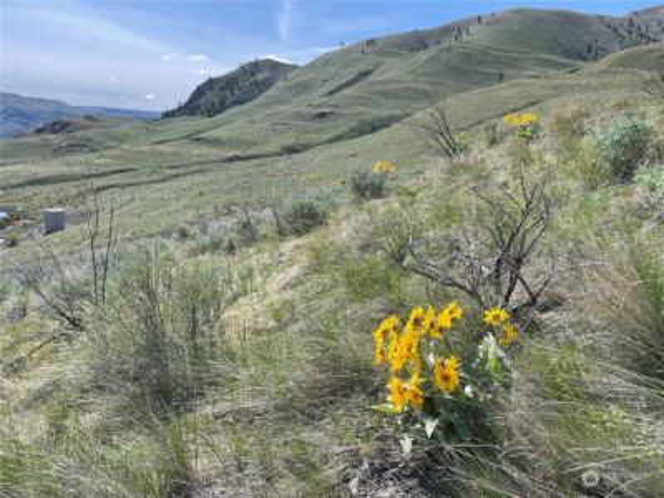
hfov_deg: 67.3
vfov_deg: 53.1
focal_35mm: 26
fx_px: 499
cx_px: 332
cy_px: 249
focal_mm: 4.2
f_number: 1.6
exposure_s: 1/2353
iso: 32
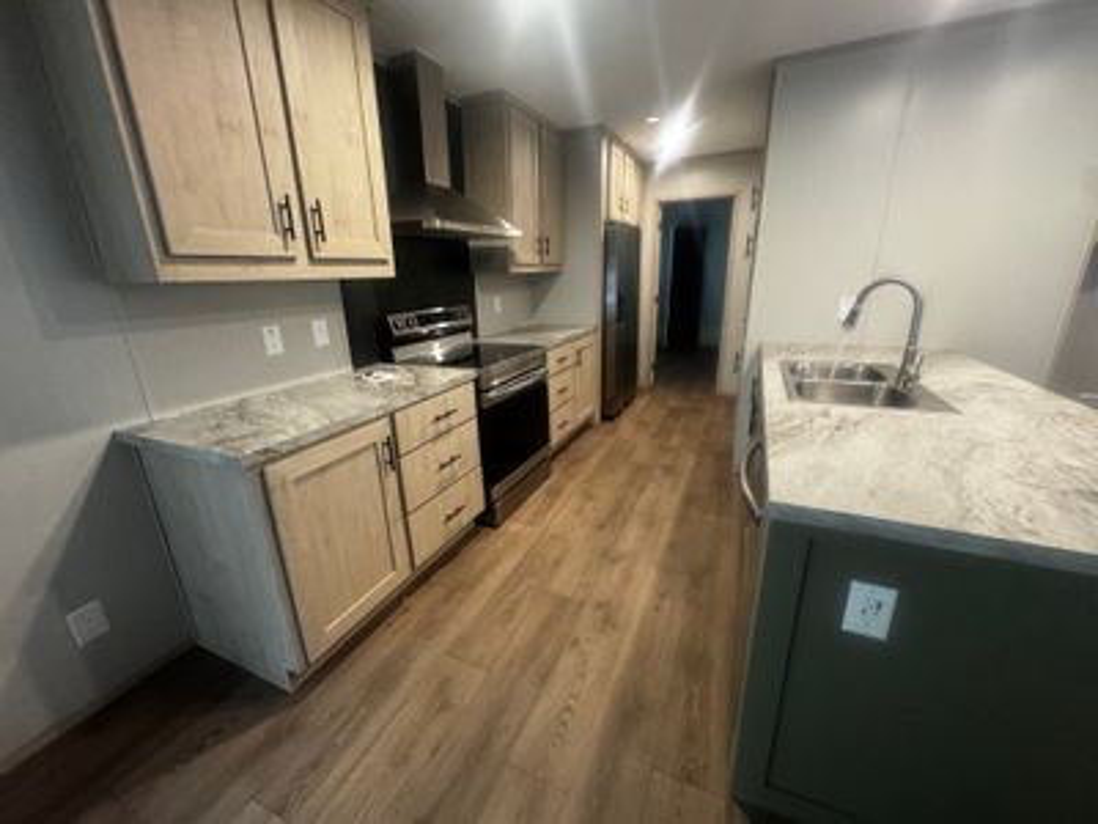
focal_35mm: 14
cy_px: 412
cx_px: 549
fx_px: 444
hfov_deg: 102.1
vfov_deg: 85.7
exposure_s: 1/60
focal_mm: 2.22
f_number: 2.2
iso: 500
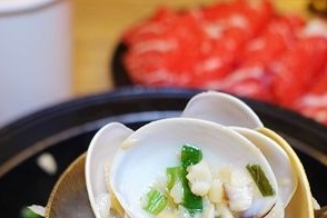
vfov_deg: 24.4
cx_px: 208
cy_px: 219
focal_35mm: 53
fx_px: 481
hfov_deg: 37.3
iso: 200
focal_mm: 9
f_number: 2.8
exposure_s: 1/30
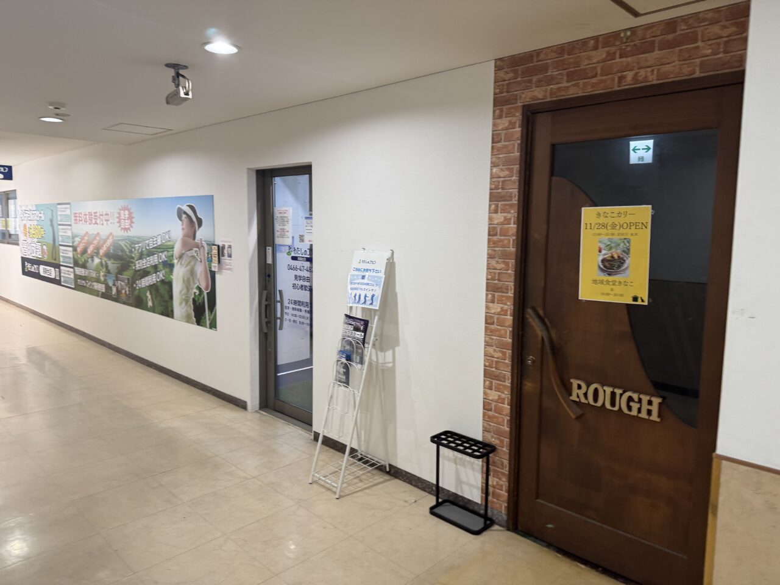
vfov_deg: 56.8
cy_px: 292
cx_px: 390
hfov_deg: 71.6
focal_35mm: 24
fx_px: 541
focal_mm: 6.76
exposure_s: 1/50
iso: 160
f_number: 1.78
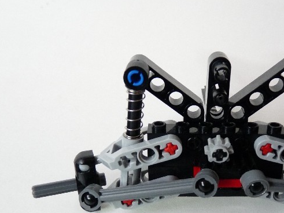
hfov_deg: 42.5
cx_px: 186
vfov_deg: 32.5
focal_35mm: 44
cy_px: 148
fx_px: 361
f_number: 2.8
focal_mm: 4.8
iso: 250
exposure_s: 1/30
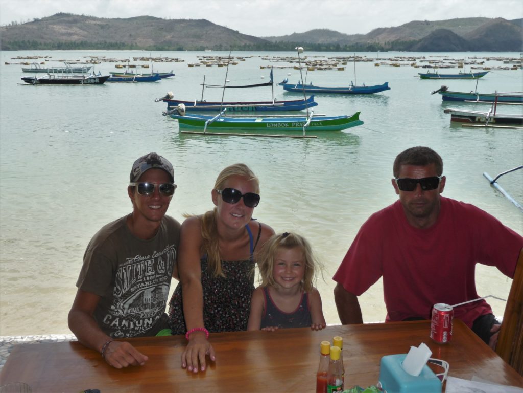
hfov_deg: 46.8
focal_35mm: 40
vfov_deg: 36.0
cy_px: 196
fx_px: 604
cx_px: 262
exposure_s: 1/800
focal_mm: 6.7
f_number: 3.9
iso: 100
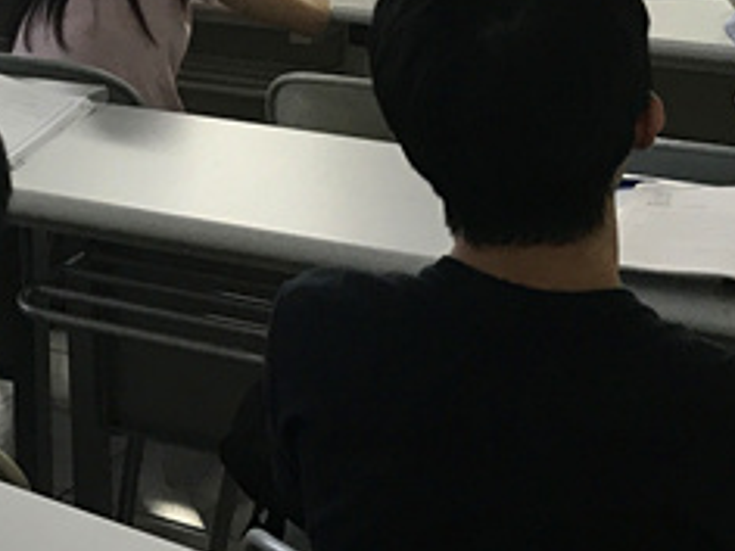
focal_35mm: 95
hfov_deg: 20.2
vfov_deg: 15.4
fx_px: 2017
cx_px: 53
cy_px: 44
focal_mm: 3.99
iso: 40
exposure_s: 1/17
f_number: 1.8
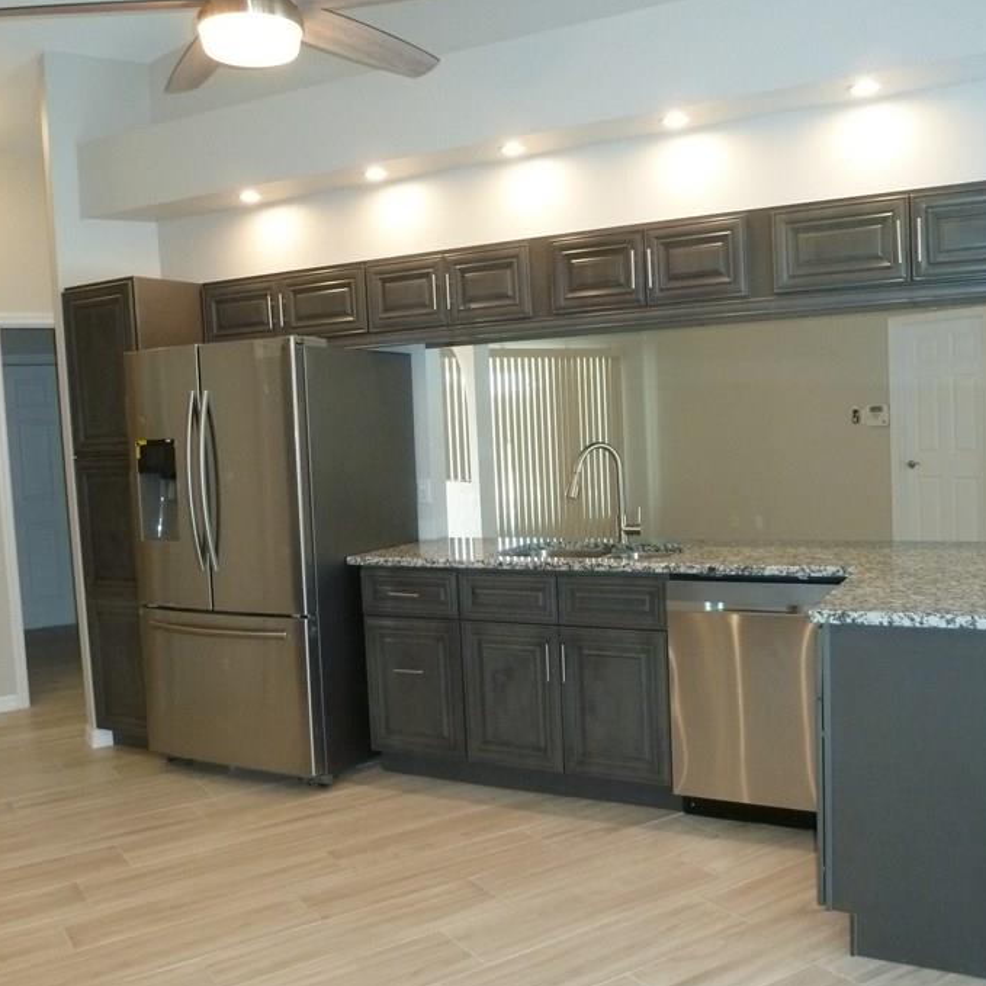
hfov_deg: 51.1
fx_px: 1031
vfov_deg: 51.1
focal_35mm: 32
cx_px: 495
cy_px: 507
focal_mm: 4.3
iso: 320
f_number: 3.3
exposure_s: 1/60
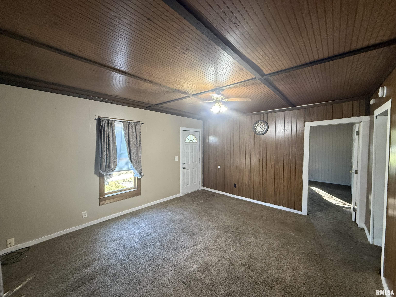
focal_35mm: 14
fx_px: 160
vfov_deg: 85.7
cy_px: 148
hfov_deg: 102.1
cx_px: 198
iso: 500
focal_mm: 2.22
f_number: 2.2
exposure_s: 1/60
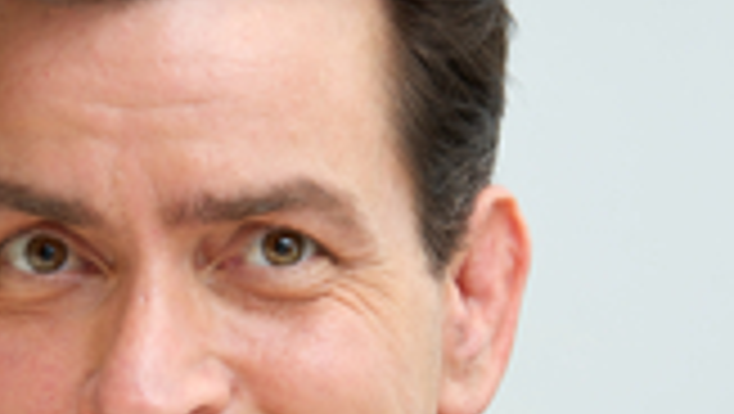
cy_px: 382
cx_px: 198
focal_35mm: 437
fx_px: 8512
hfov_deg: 4.9
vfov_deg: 2.8
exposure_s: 1/60
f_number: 6.3
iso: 400
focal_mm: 170
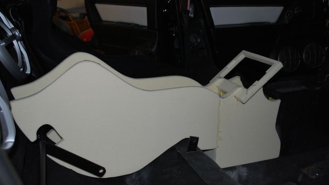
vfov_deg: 33.7
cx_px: 165
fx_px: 305
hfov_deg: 56.6
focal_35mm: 35
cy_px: 91
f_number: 4
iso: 200
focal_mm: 22
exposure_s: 1/60
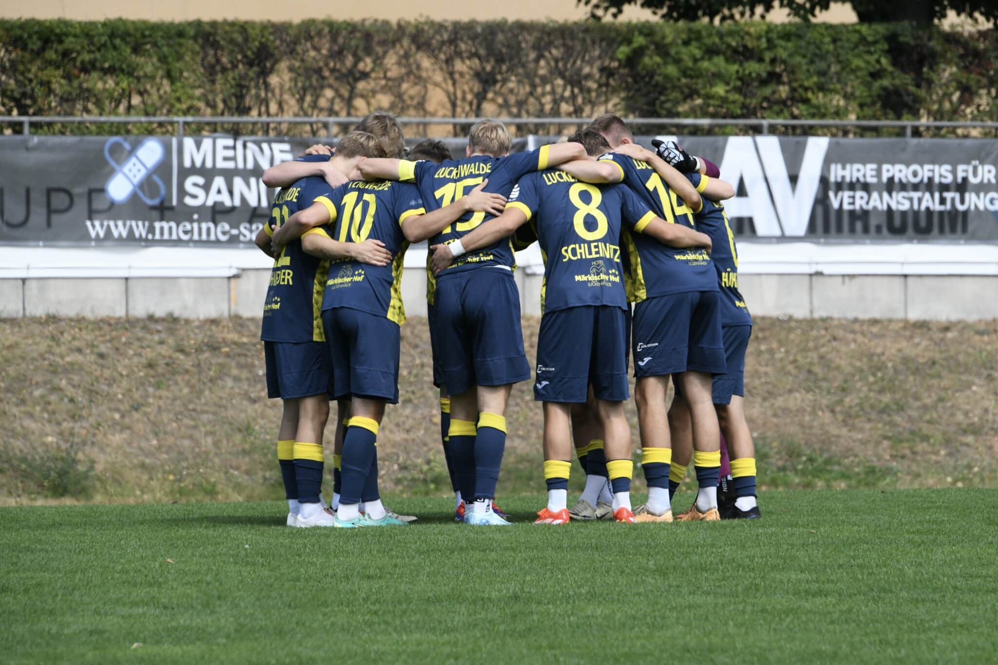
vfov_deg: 3.4
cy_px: 332
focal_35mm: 400
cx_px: 499
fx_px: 11087
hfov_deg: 5.2
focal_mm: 400
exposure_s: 1/1600
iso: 2000
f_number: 13
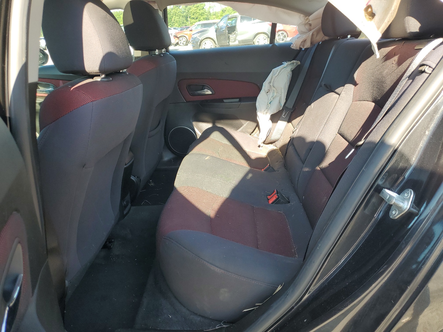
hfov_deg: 67.3
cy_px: 166
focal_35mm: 26
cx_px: 222
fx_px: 333
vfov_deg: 53.1
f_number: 1.5
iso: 50
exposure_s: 1/238
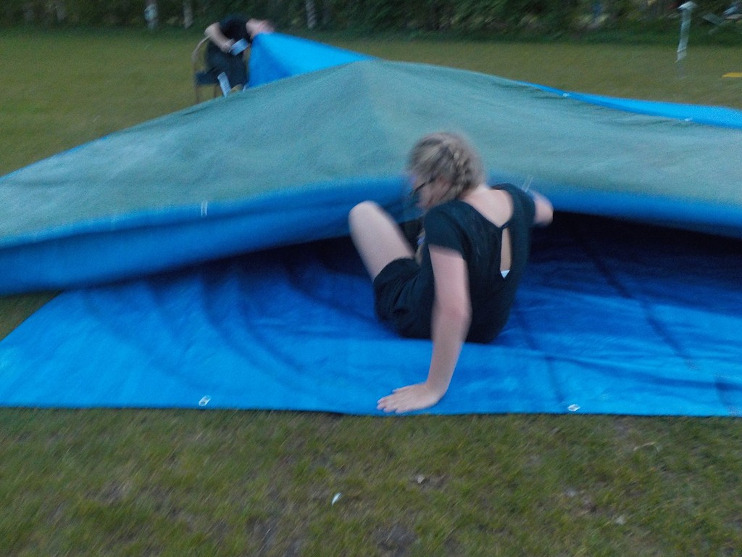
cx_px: 371
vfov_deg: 46.8
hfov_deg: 60.0
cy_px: 278
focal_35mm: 30
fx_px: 643
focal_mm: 4.1
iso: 400
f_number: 3.3
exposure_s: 1/15
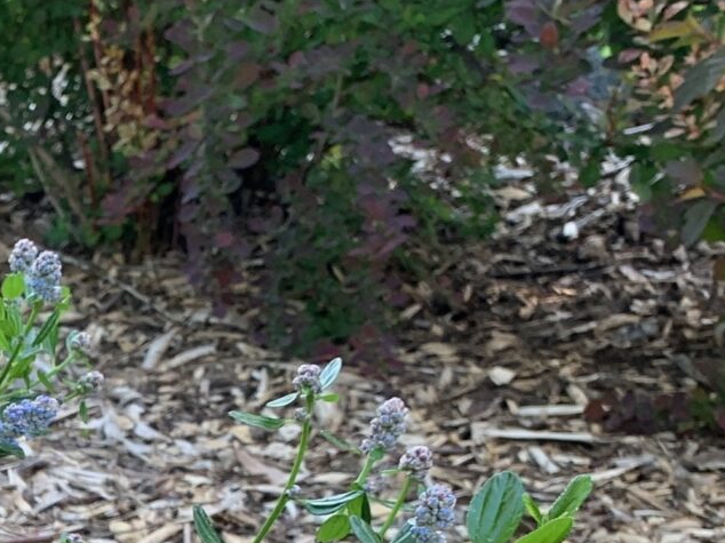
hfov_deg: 16.7
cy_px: 875
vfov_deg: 13.1
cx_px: -430
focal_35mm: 105
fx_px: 2198
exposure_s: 1/121
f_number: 1.8
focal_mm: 4.25
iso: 50
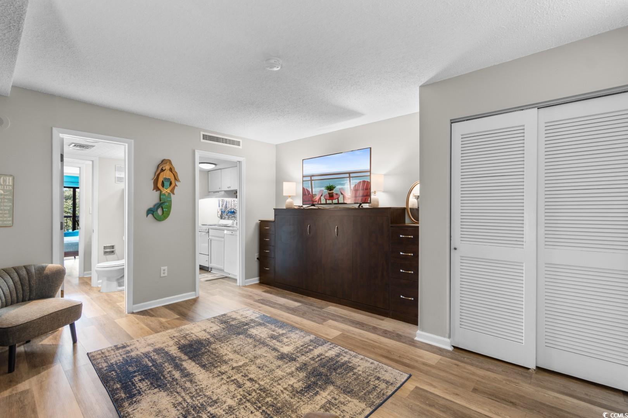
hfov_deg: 100.4
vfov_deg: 77.3
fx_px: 262
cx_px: 314
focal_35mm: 15
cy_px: 209
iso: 100
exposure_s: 2
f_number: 4.5
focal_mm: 10
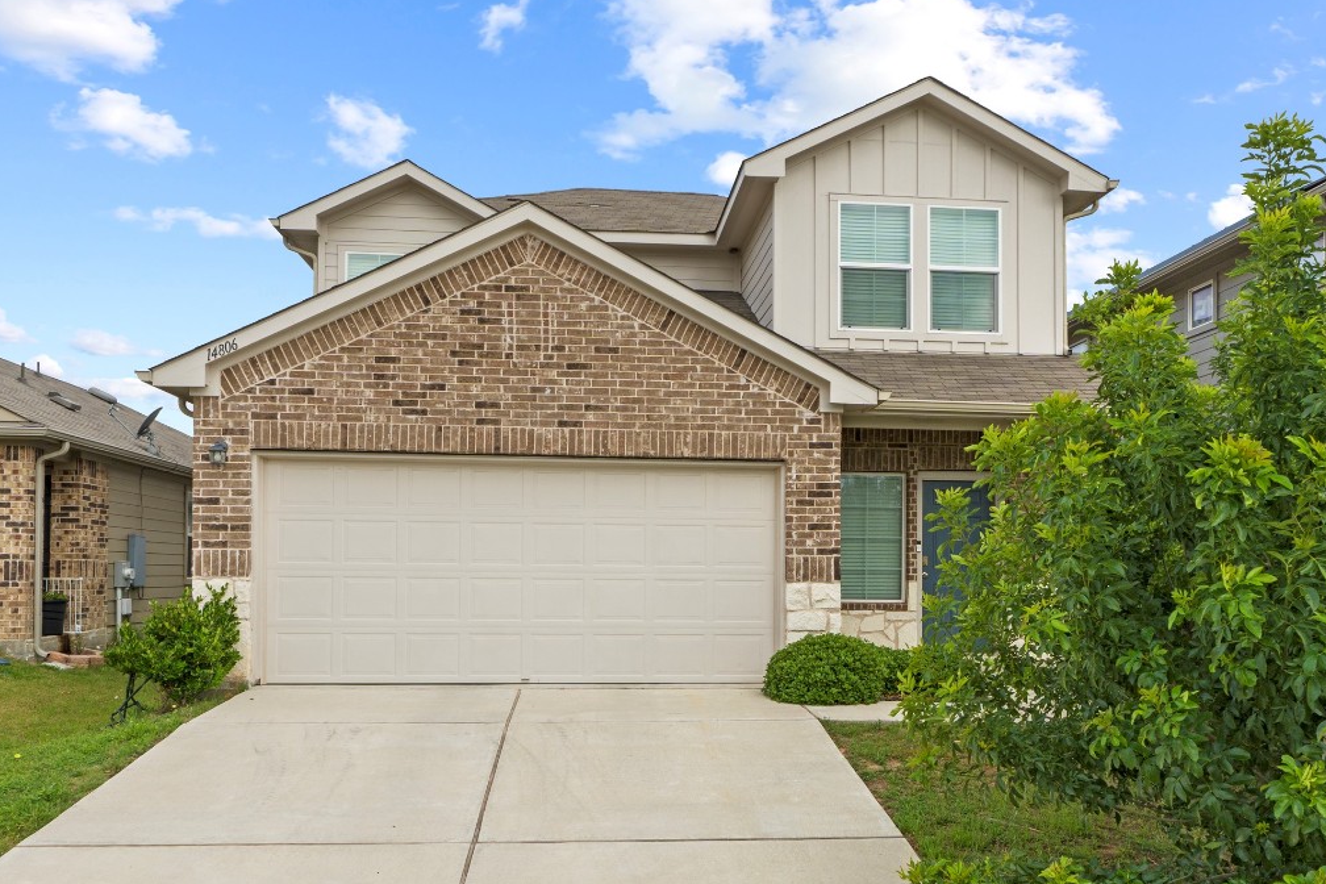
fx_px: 915
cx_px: 688
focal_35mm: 25
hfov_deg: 71.8
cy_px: 466
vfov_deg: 51.5
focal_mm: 14.5
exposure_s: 1/20
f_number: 11
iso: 250
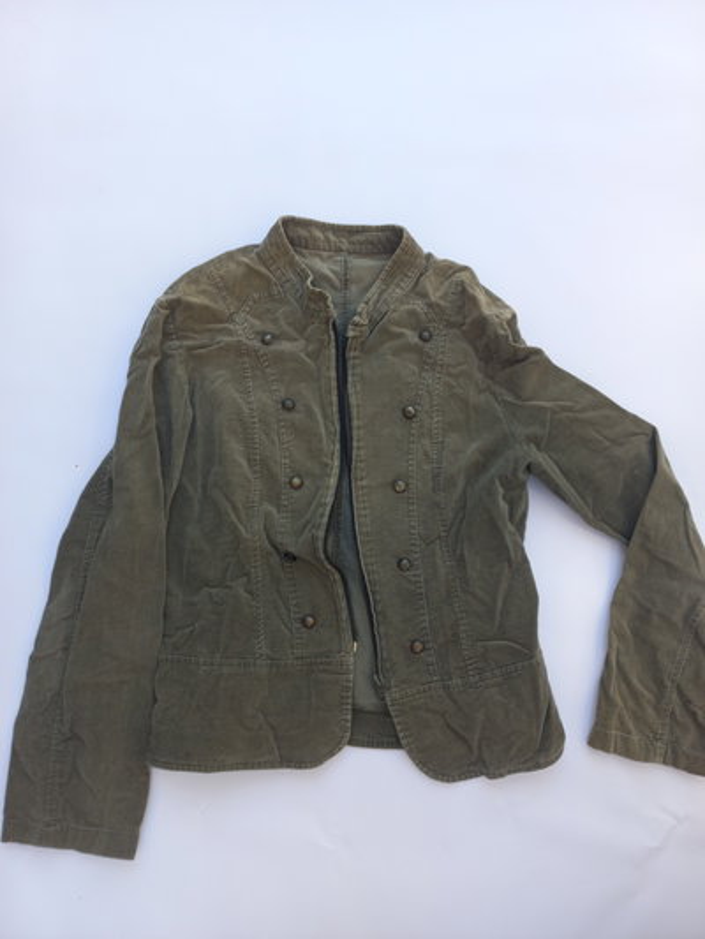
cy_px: 470
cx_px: 352
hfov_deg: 54.9
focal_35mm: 25
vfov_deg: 69.4
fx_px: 679
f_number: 1.8
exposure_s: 1/100
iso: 25
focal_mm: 4.6
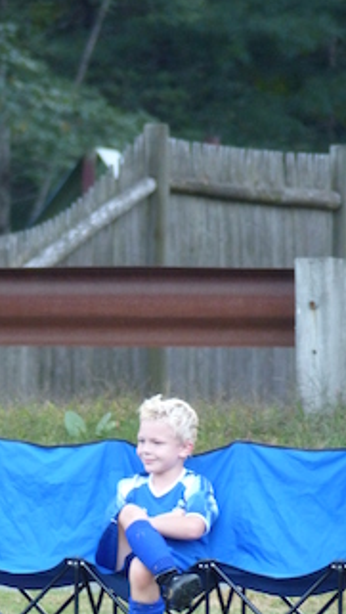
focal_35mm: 937
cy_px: 367
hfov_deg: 1.3
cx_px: 82
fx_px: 15255
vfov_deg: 2.3
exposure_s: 1/100
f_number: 2.8
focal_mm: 108
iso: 400
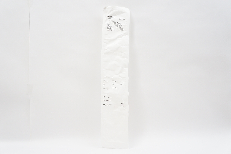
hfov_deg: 53.2
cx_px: 116
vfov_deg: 36.8
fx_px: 231
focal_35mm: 36
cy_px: 77
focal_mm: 24
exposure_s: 1/80
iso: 400
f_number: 5
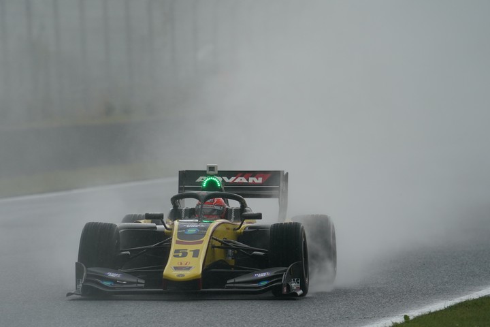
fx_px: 8166
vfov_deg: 2.3
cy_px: 164
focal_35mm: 600
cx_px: 245
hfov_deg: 3.4
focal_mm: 600
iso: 800
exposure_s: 1/800
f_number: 8
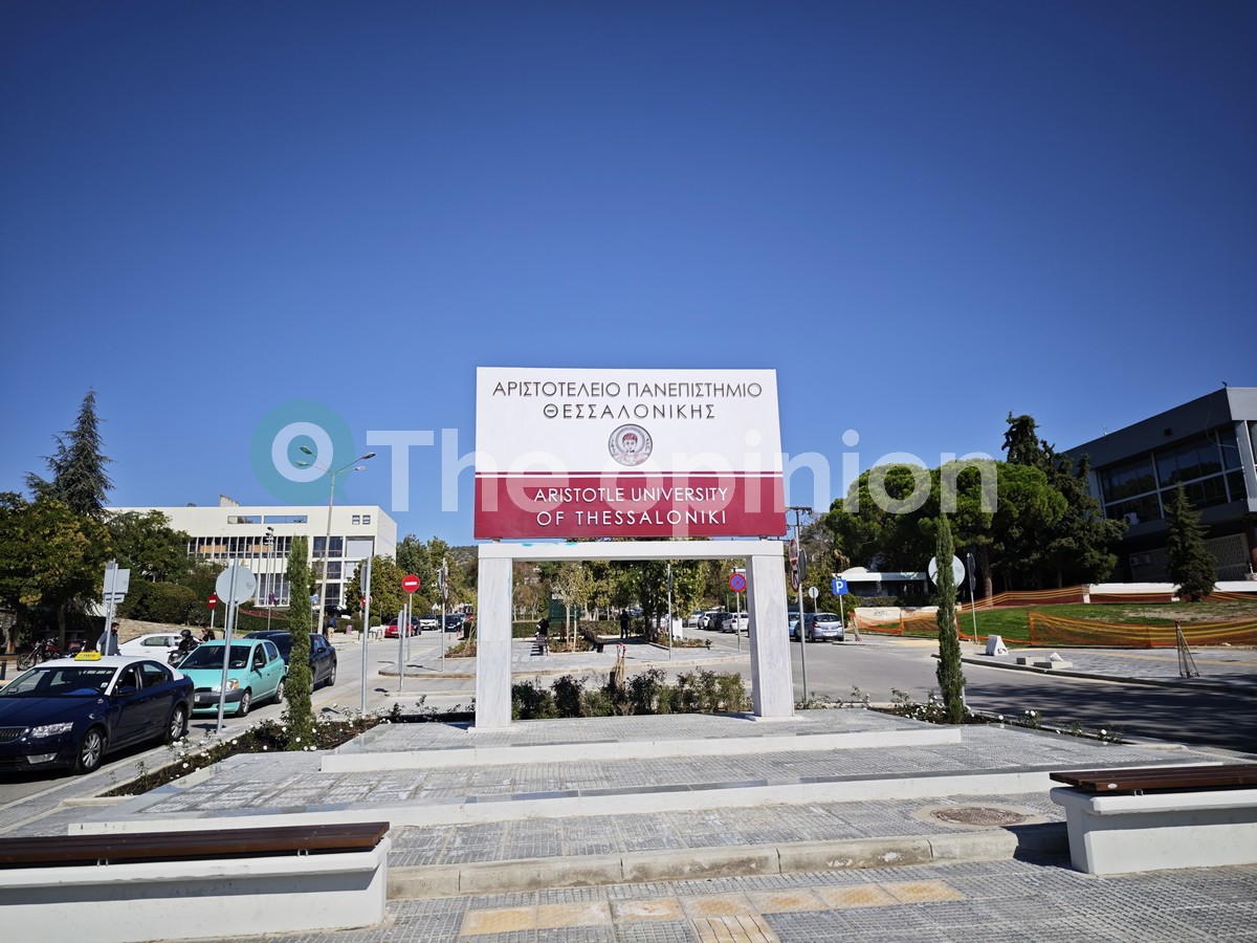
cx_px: 628
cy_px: 472
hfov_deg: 73.9
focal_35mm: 23
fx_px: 835
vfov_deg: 58.9
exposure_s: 1/3760
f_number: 1.63
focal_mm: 8.72
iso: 50
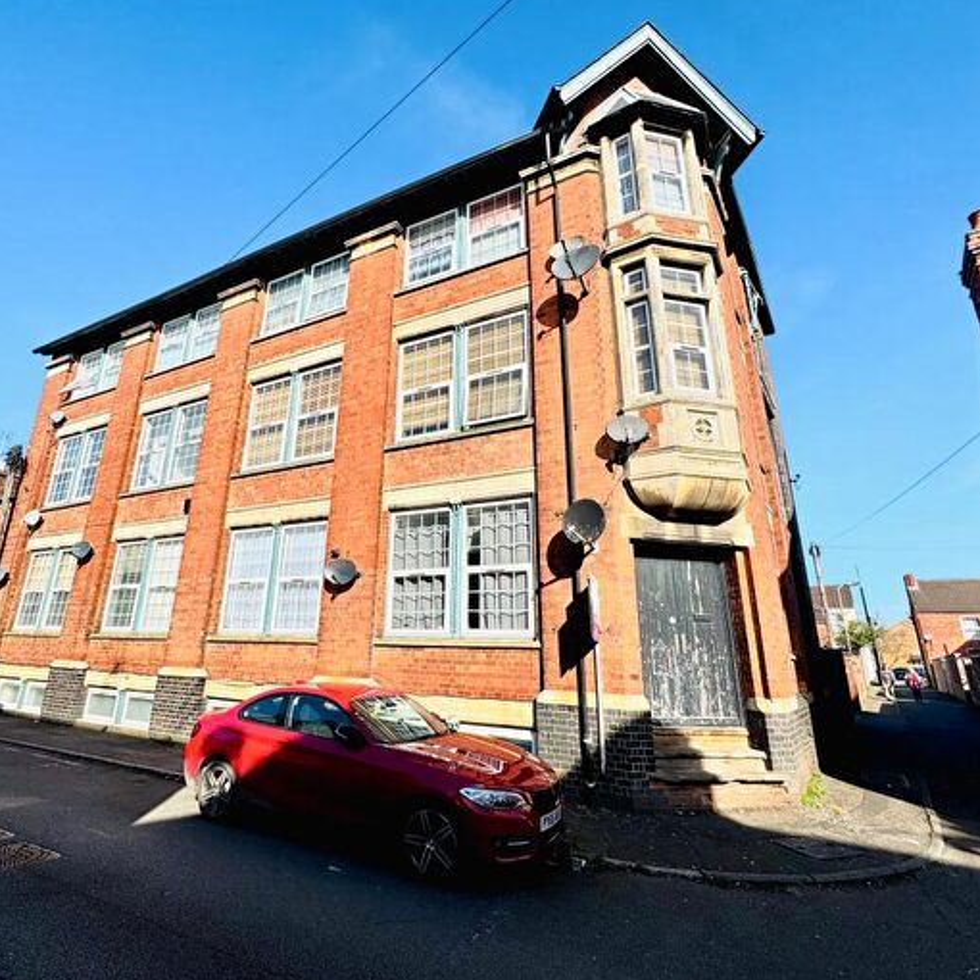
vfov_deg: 84.0
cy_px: 489
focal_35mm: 17
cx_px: 423
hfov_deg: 83.5
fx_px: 545
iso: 50
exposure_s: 1/2770
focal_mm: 2.22
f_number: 2.2
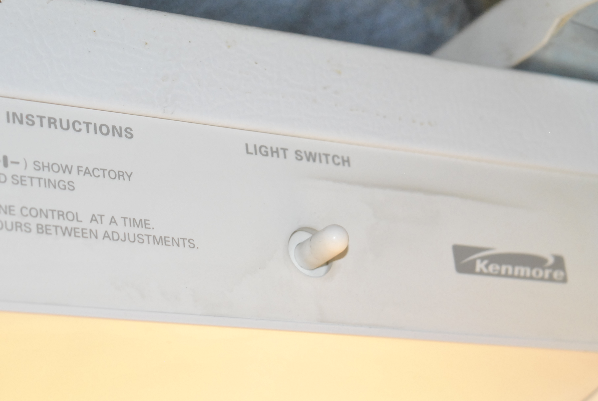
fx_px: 1864
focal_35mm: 112
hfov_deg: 18.2
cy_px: 266
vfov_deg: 12.3
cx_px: 257
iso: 800
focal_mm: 50
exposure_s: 1/25
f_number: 6.3
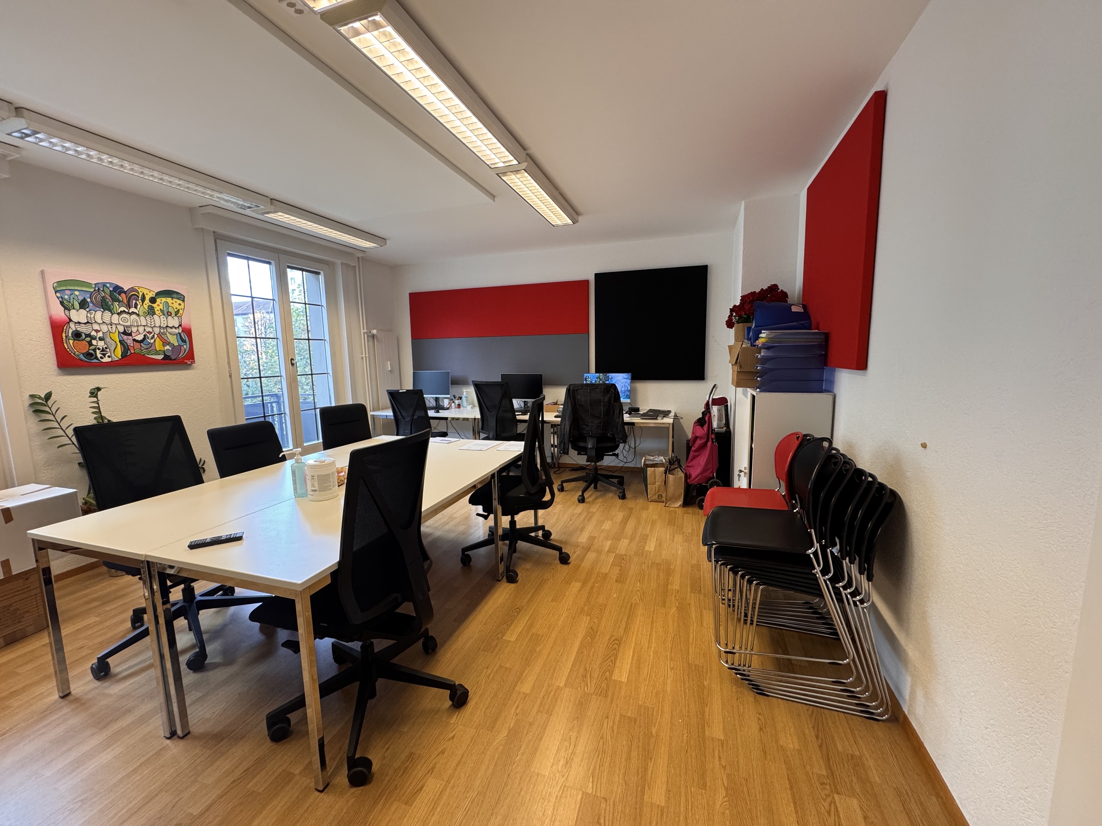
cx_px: 551
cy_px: 413
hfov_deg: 102.1
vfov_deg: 85.7
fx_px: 446
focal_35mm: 14
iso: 200
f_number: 2.2
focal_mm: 2.22
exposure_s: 1/100
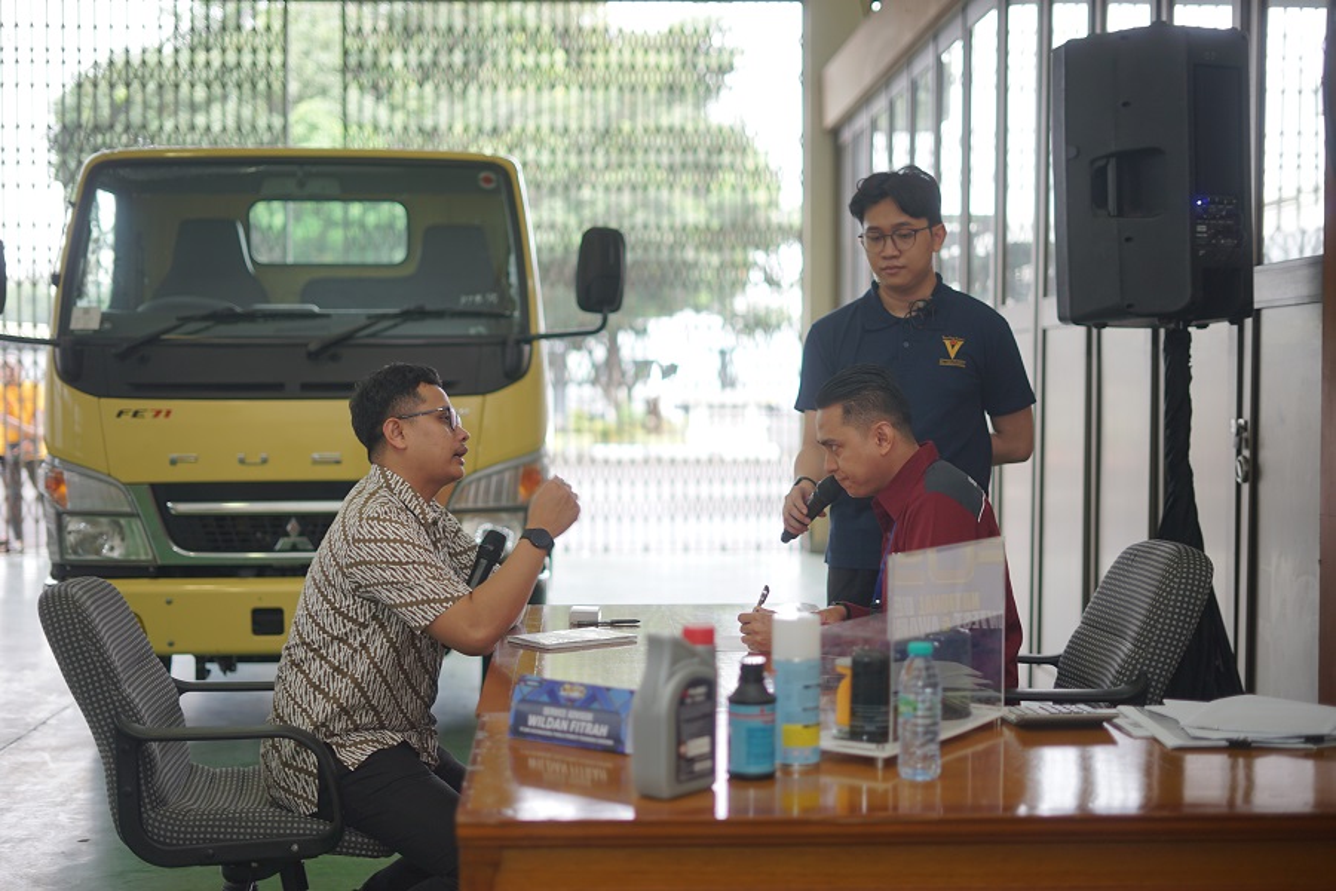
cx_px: 668
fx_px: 1855
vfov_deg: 27.0
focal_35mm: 50
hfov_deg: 39.6
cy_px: 446
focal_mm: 50
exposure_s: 1/160
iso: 160
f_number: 1.8
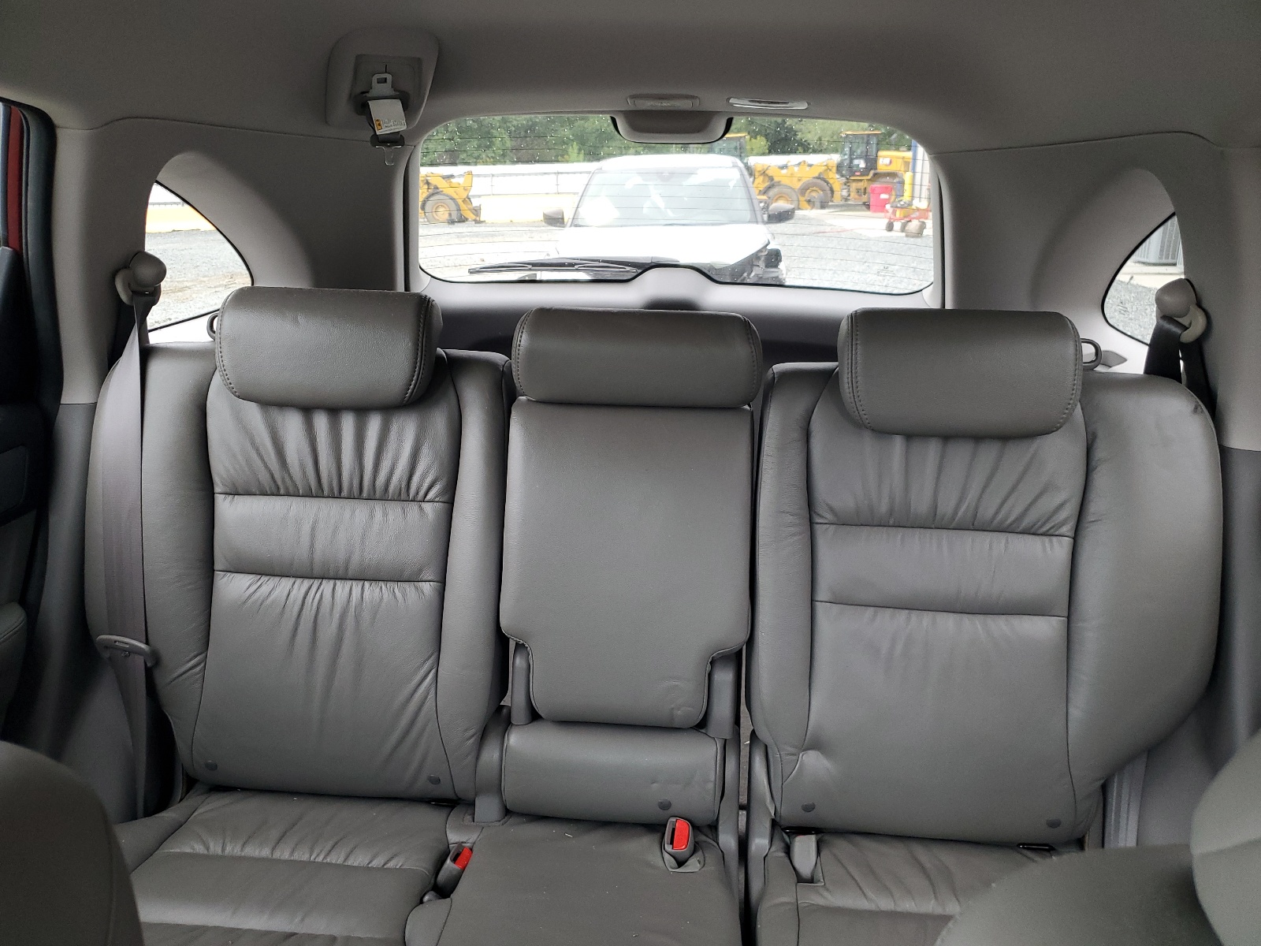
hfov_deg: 67.3
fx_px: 947
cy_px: 473
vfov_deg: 53.1
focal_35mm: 26
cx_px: 630
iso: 97
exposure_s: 1/120
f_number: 1.5
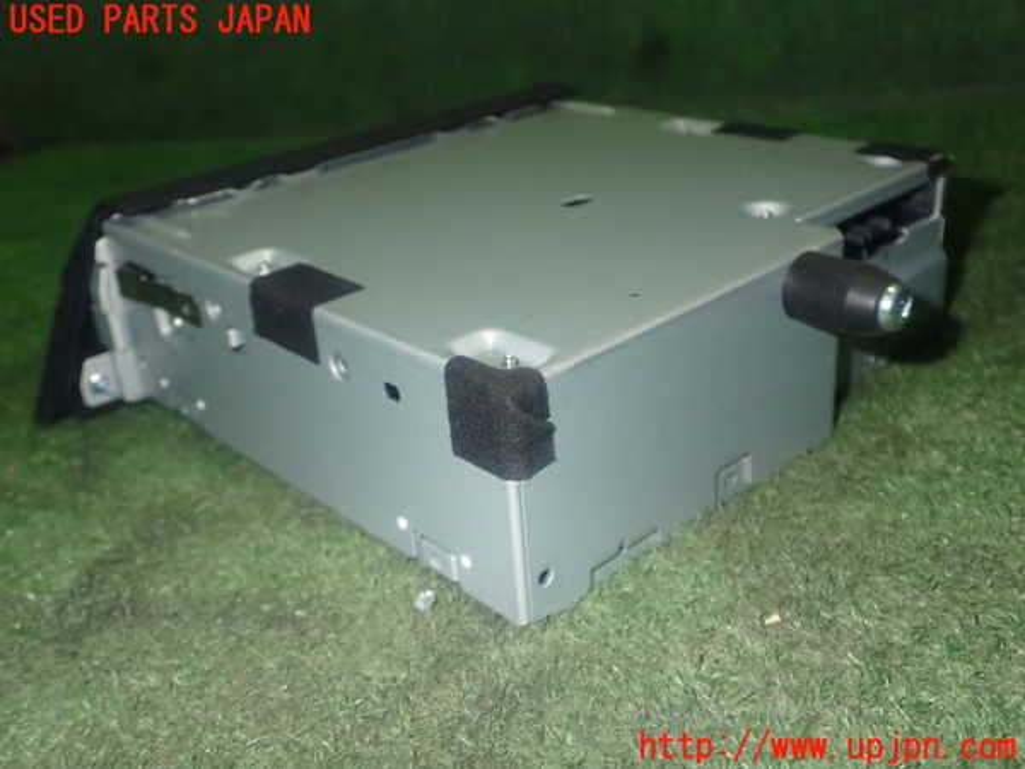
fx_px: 1125
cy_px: 384
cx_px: 512
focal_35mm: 38
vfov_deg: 37.7
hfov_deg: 49.0
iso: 640
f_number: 8
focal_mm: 6.83
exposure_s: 1/40
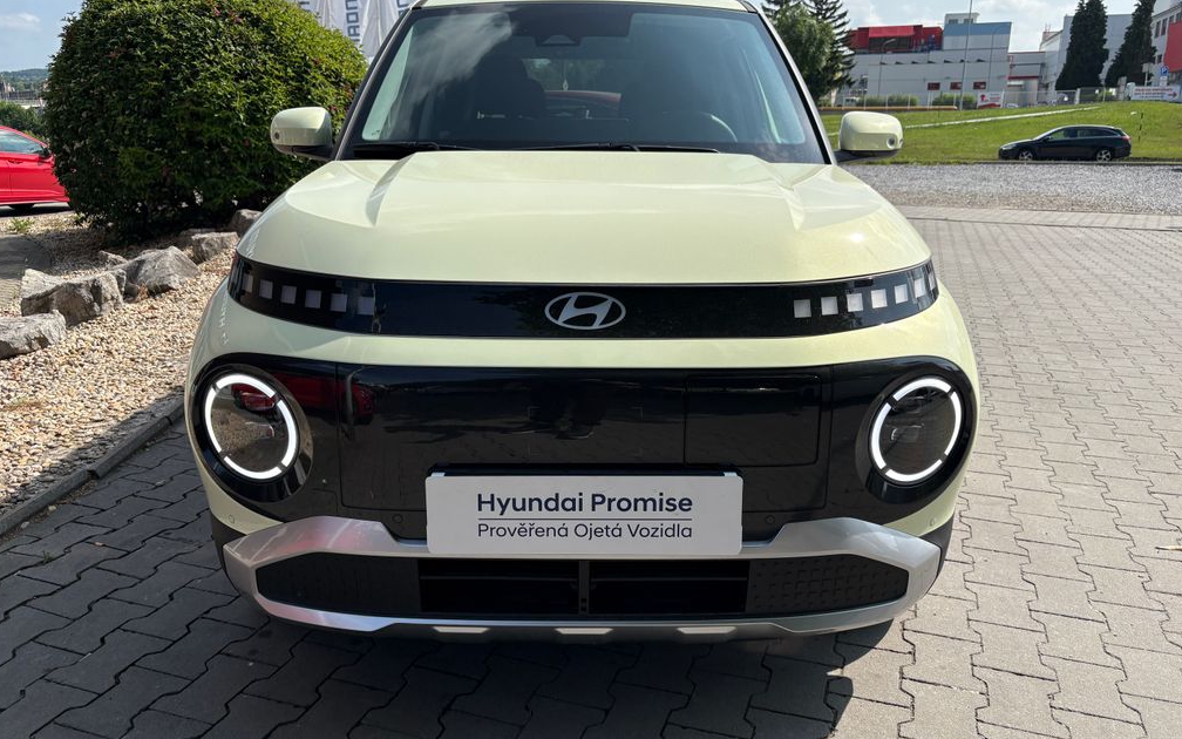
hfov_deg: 66.5
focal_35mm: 28
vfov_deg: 44.5
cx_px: 587
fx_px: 902
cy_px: 354
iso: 50
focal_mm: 5.96
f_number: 1.6
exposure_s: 1/4065
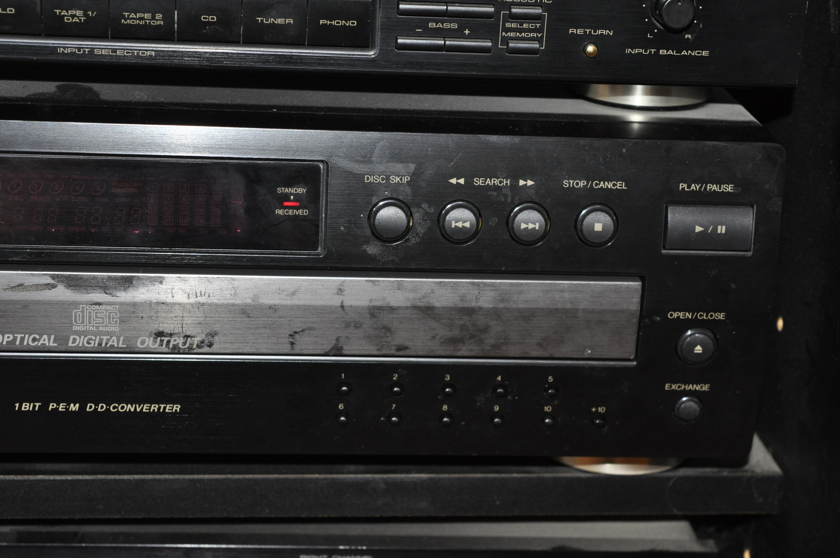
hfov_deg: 24.6
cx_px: 420
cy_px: 279
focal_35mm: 82
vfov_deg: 16.5
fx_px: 1923
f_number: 6.3
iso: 800
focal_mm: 55
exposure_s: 1/80
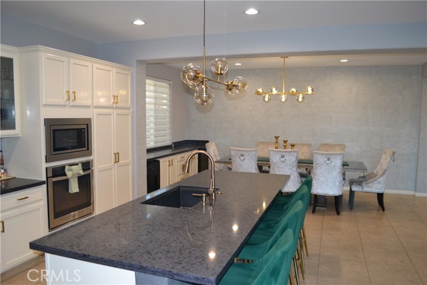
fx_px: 320
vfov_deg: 48.0
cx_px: 214
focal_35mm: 27
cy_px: 142
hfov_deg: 67.4
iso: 640
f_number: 3.5
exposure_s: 1/60
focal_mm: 18
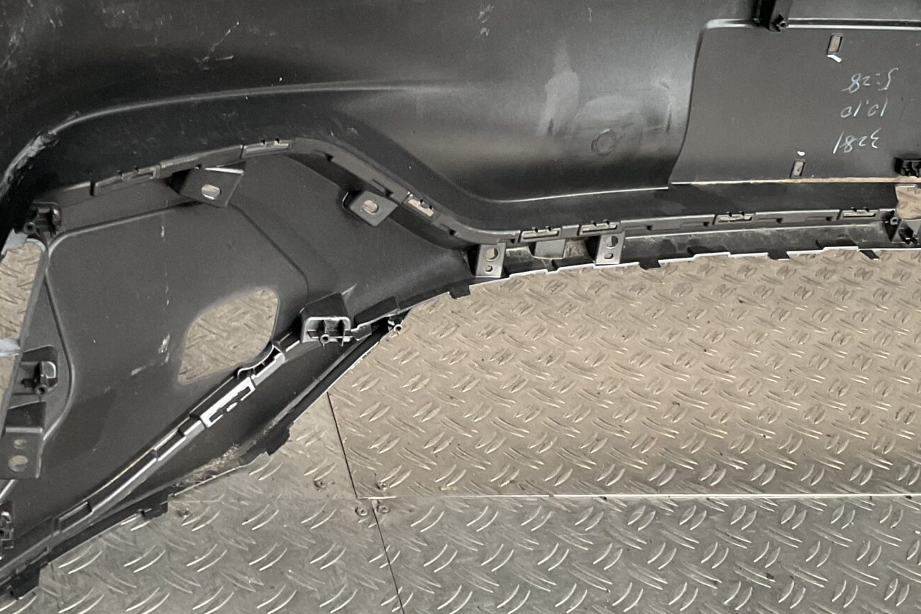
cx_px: 407
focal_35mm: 59
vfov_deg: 23.0
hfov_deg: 33.9
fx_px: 1509
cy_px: 320
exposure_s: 1/60
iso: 100
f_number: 1.8
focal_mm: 3
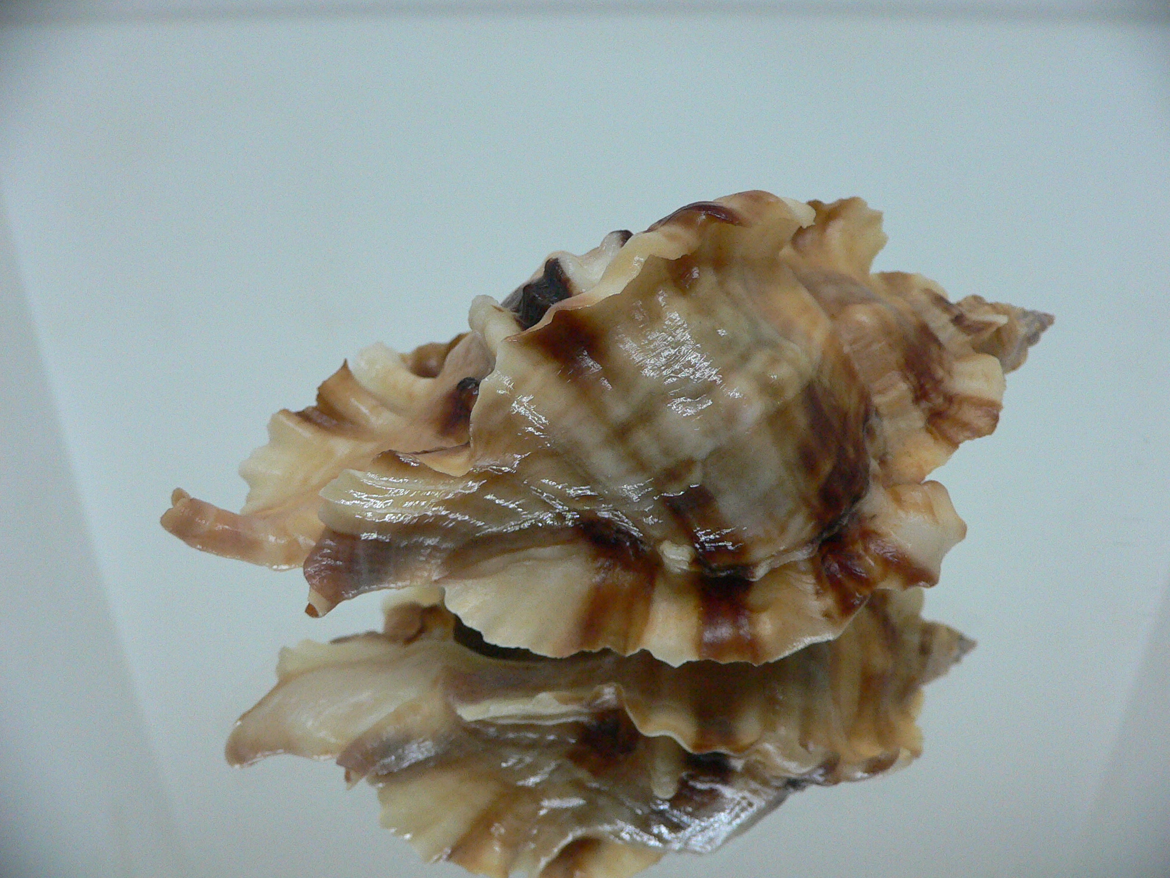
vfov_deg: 40.7
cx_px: 585
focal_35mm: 35
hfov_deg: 52.6
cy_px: 439
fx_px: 1183
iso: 200
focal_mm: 4.6
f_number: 2.8
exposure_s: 1/50
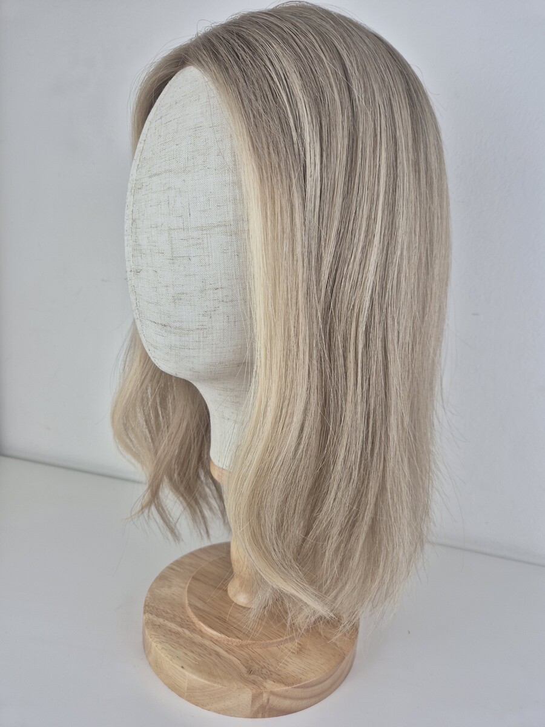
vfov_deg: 73.9
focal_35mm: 23
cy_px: 364
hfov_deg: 58.9
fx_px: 483
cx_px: 272
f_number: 1.8
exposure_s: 1/100
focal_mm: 5.4
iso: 32
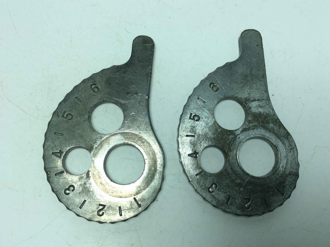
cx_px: 165
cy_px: 124
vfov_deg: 44.1
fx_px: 305
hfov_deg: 56.9
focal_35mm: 32
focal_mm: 3.3
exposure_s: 1/529
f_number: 2.4
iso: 32
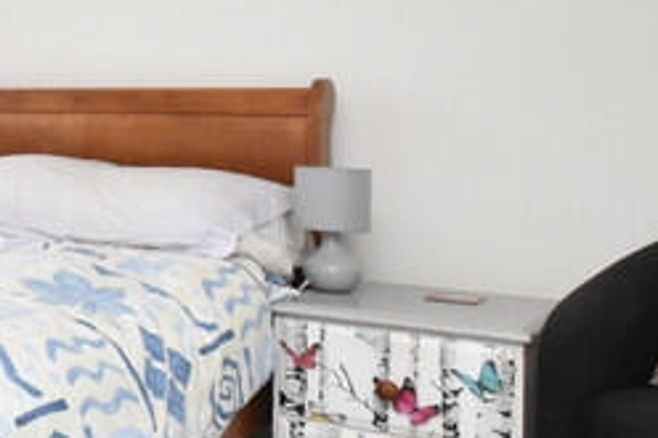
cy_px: 44
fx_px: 1132
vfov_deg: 21.4
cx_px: -265
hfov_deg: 26.0
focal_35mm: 62
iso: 1600
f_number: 9
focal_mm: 10
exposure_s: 1/60
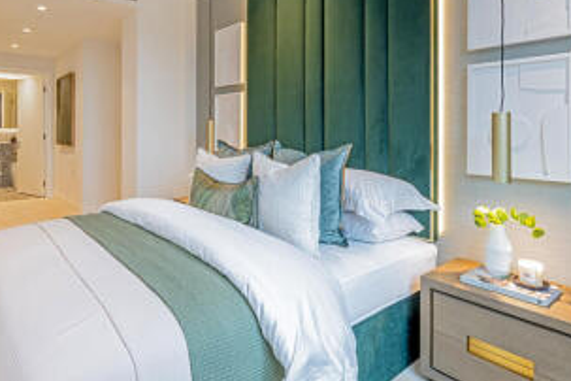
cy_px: 137
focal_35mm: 22
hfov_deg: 77.2
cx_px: 215
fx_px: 349
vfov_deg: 56.4
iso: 100
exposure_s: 1/2
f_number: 10
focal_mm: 14
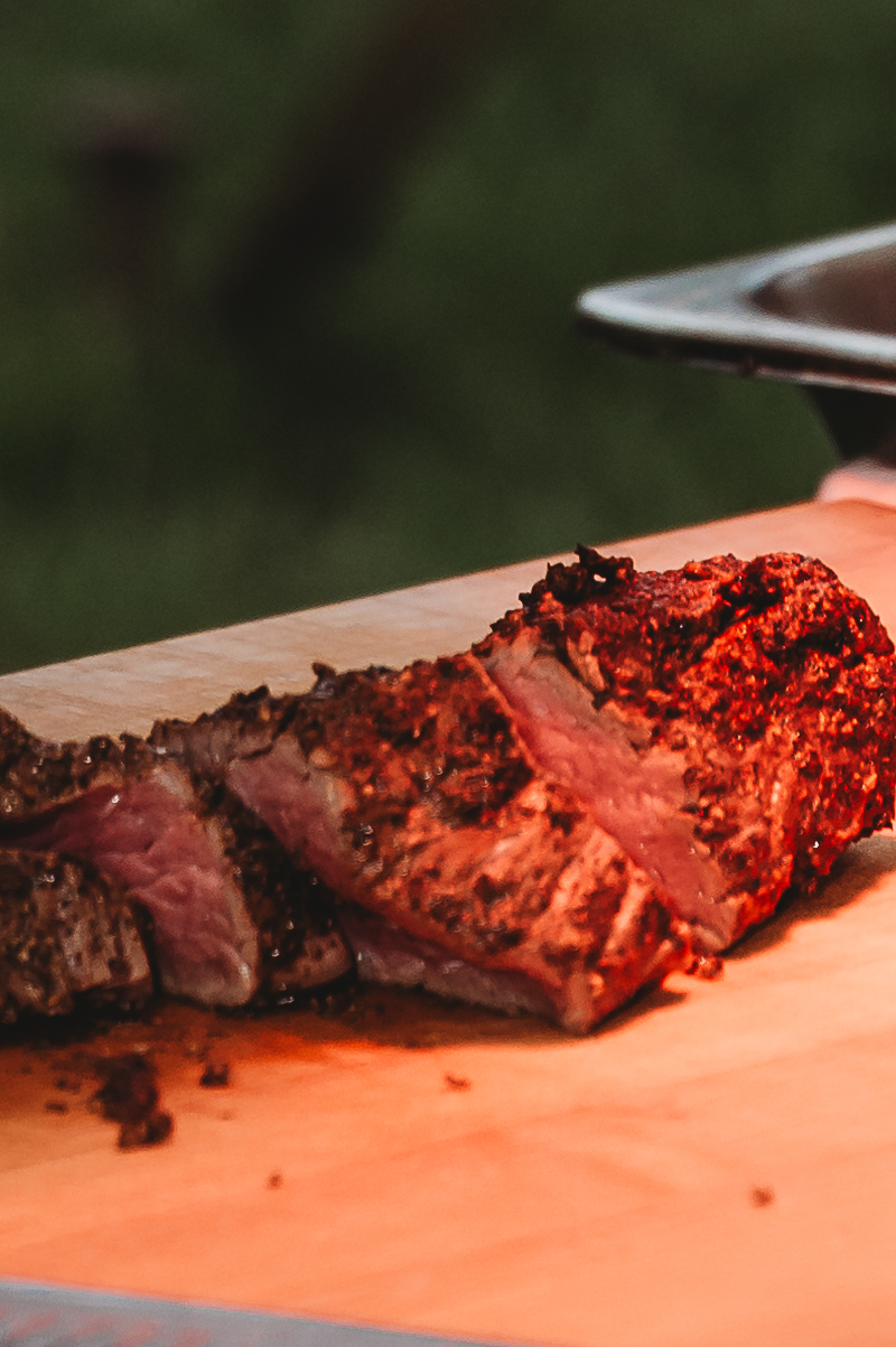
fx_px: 13163
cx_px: 336
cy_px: -1129
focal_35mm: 352
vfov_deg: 5.8
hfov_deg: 3.9
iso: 640
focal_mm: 70
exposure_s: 1/160
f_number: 3.5
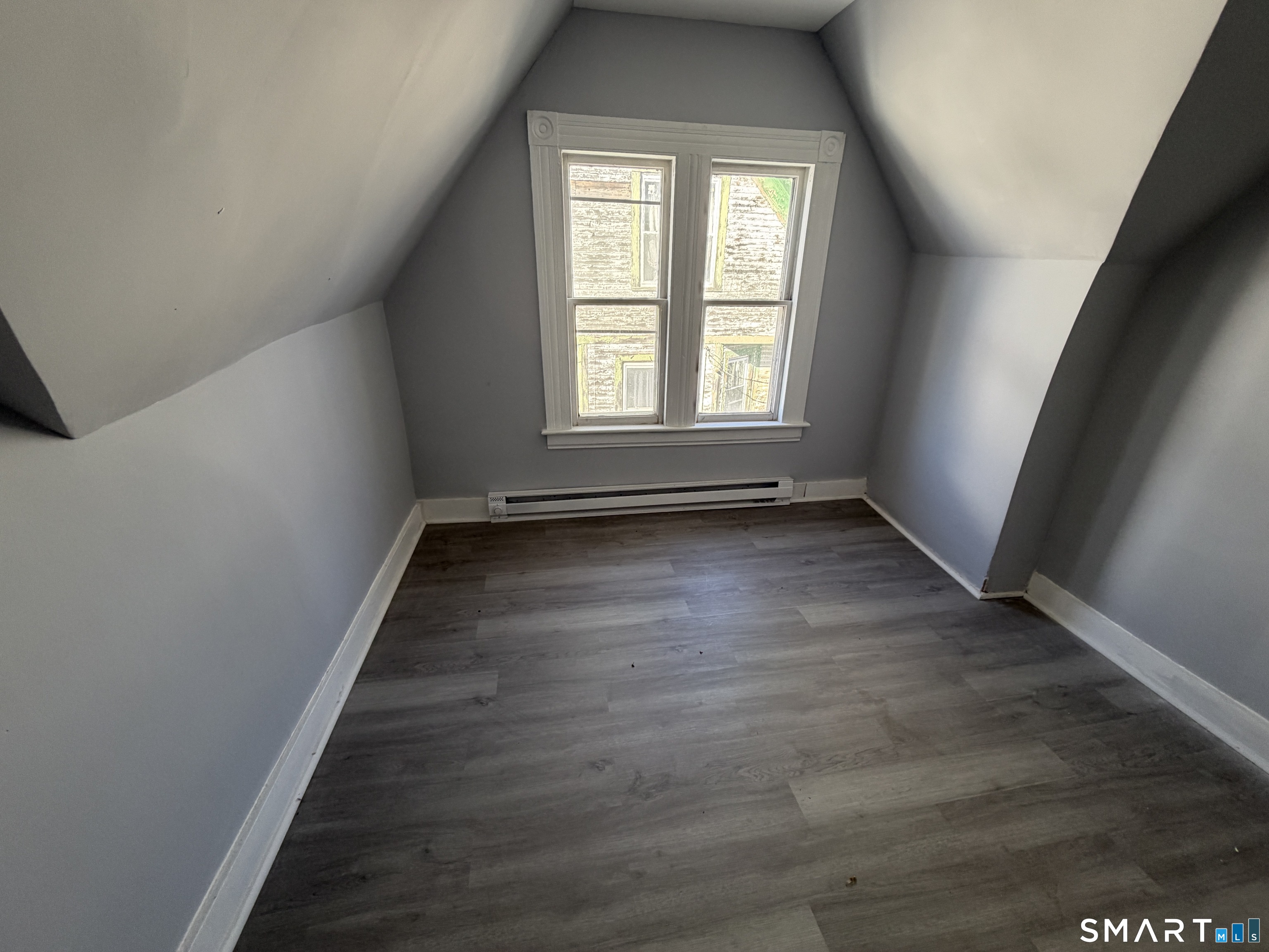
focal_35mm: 14
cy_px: 476
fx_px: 513
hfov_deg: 102.1
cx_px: 634
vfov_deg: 85.7
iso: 125
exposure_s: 1/121
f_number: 2.2
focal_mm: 2.22
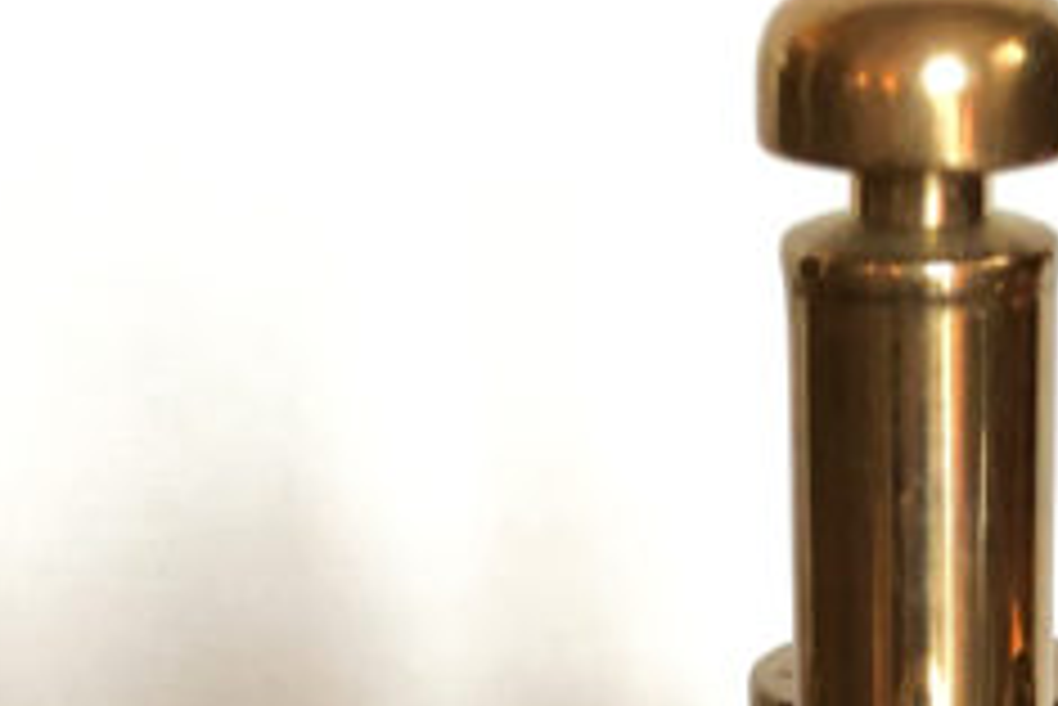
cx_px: 900
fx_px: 3735
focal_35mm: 127
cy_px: 1223
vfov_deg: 10.3
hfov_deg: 16.0
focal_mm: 4
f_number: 1.8
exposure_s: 1/6
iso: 80
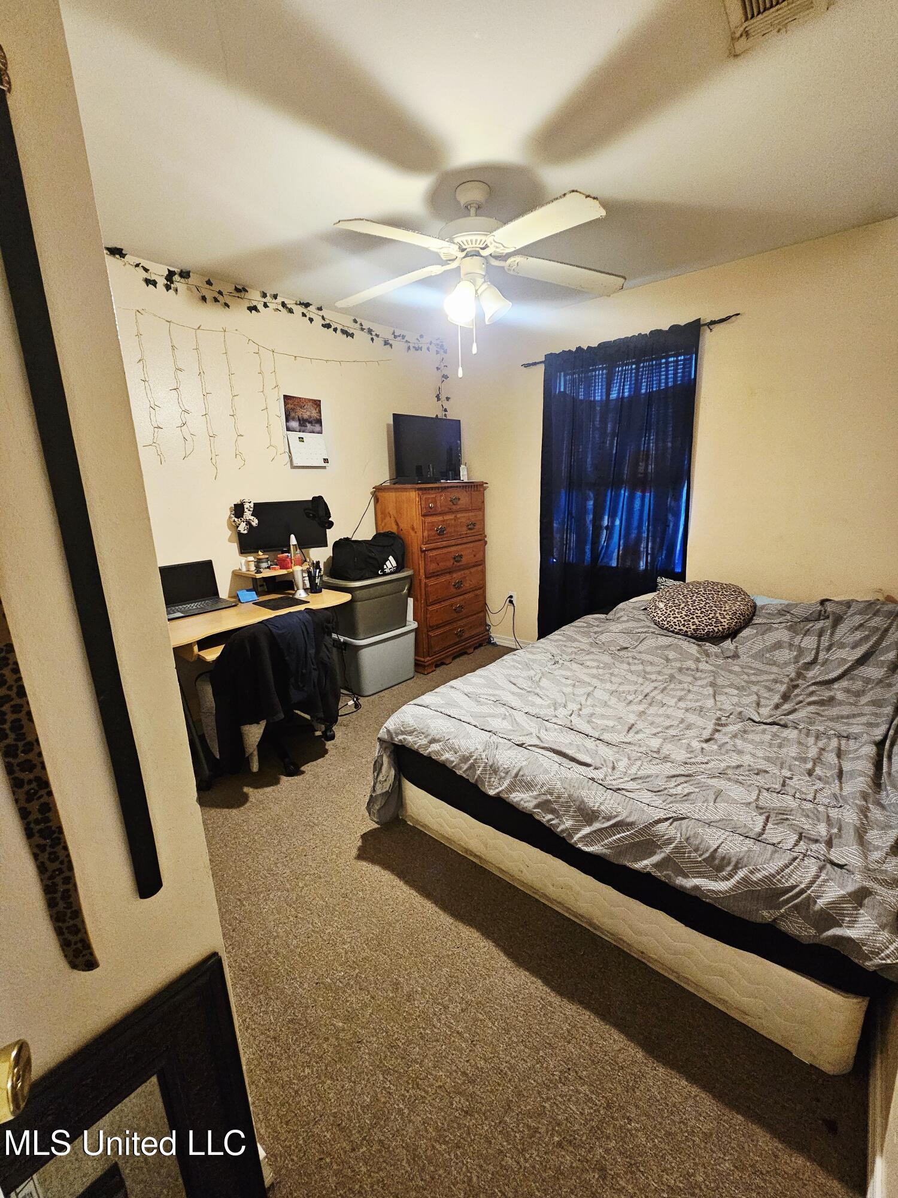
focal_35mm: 13
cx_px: 449
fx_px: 450
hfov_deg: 89.9
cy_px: 599
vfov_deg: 106.2
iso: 640
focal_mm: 2.2
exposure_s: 1/24
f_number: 2.2
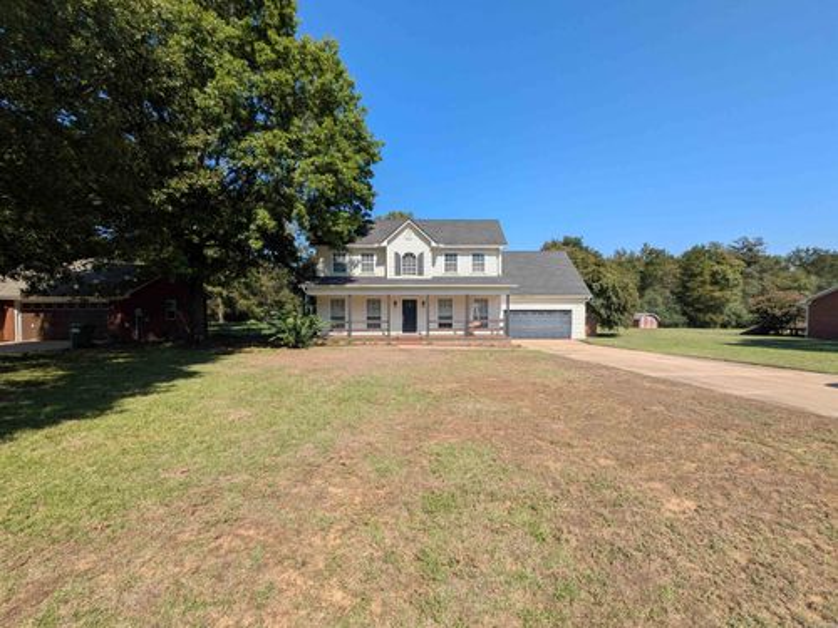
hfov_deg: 102.1
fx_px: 339
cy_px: 314
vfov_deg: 85.7
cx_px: 419
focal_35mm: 14
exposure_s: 1/1783
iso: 44
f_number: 2.2
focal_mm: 1.83
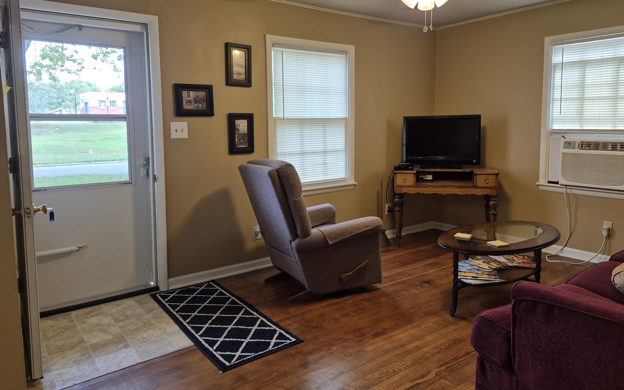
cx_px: 319
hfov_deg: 72.5
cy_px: 156
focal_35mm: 25
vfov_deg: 49.0
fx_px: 425
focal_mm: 5.4
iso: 160
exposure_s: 1/120
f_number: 1.8
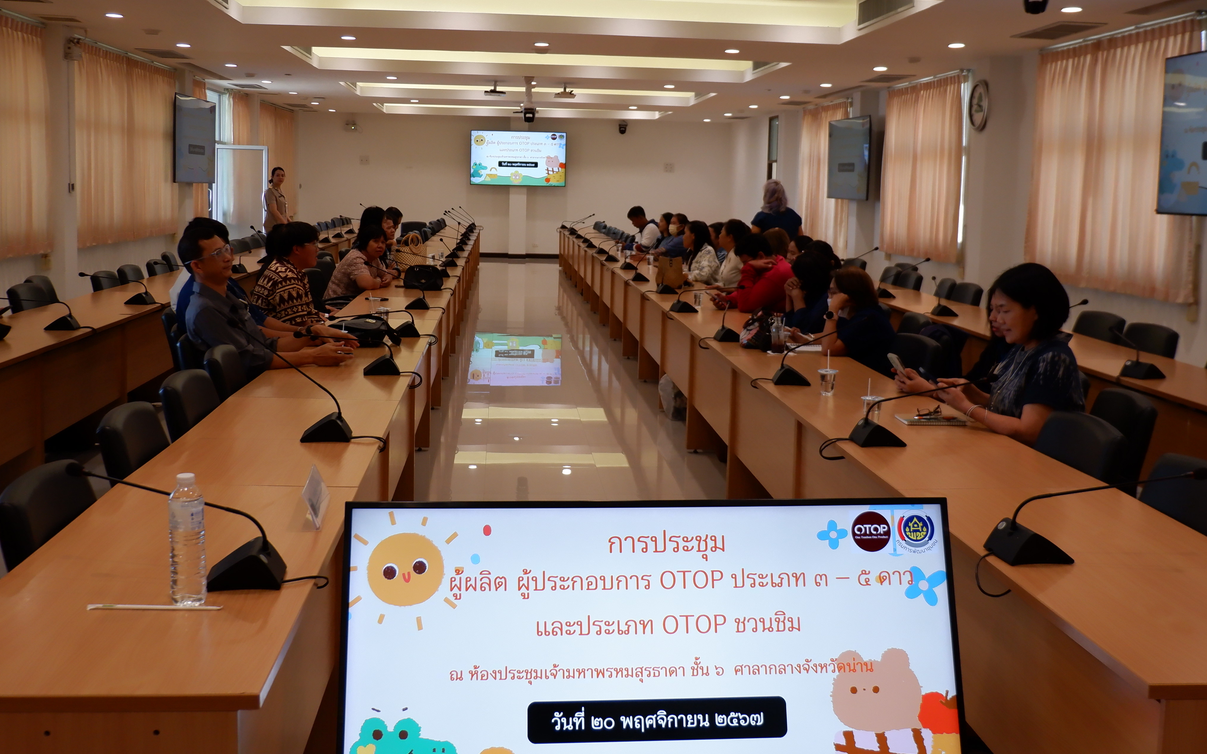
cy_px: 307
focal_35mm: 36
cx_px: 610
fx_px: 1184
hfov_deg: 54.0
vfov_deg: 35.2
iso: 400
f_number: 4
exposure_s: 1/80
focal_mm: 16
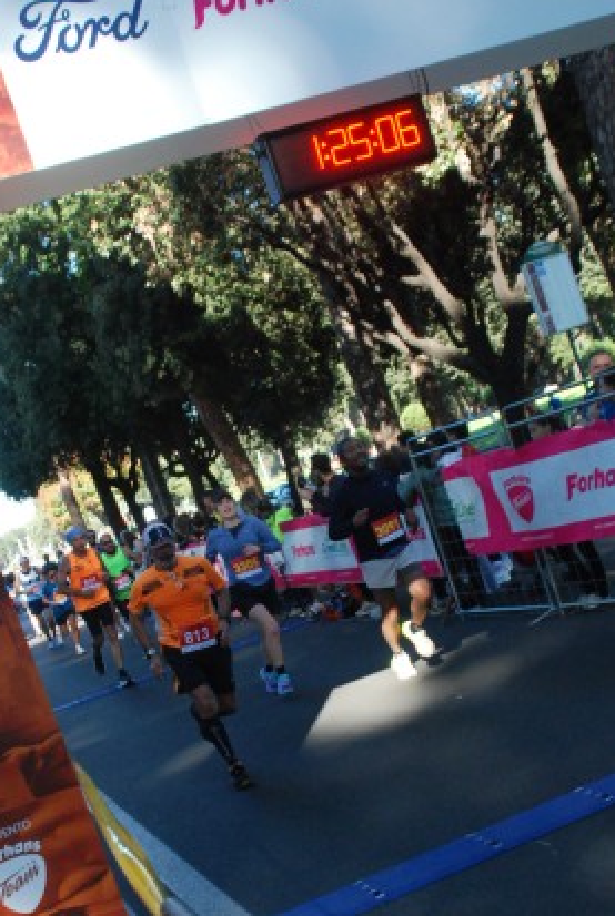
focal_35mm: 48
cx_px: 270
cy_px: 588
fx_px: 1225
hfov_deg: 28.2
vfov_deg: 40.7
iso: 1000
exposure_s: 1/1000
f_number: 3.8
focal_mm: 22
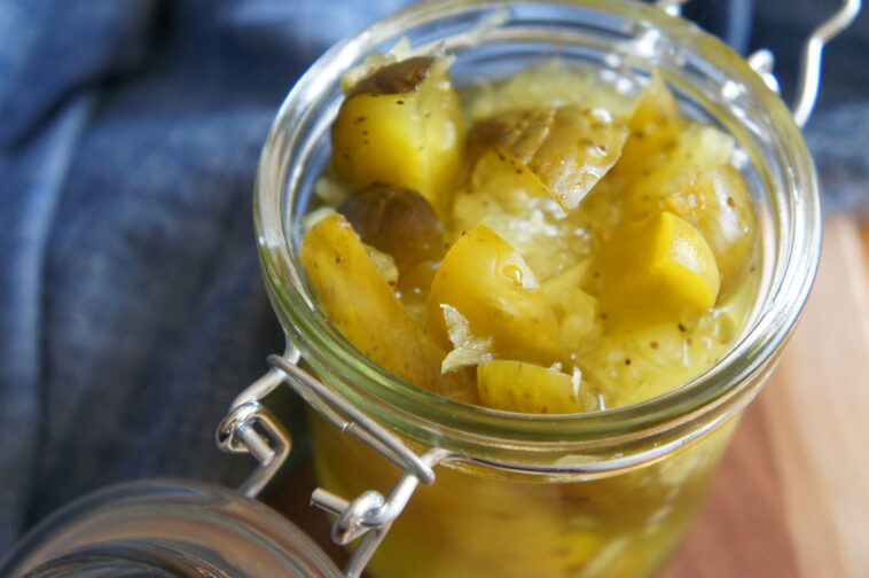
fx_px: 1375
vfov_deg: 23.7
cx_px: 434
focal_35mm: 57
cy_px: 289
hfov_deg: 35.1
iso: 1600
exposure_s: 1/100
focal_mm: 38
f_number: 4.5
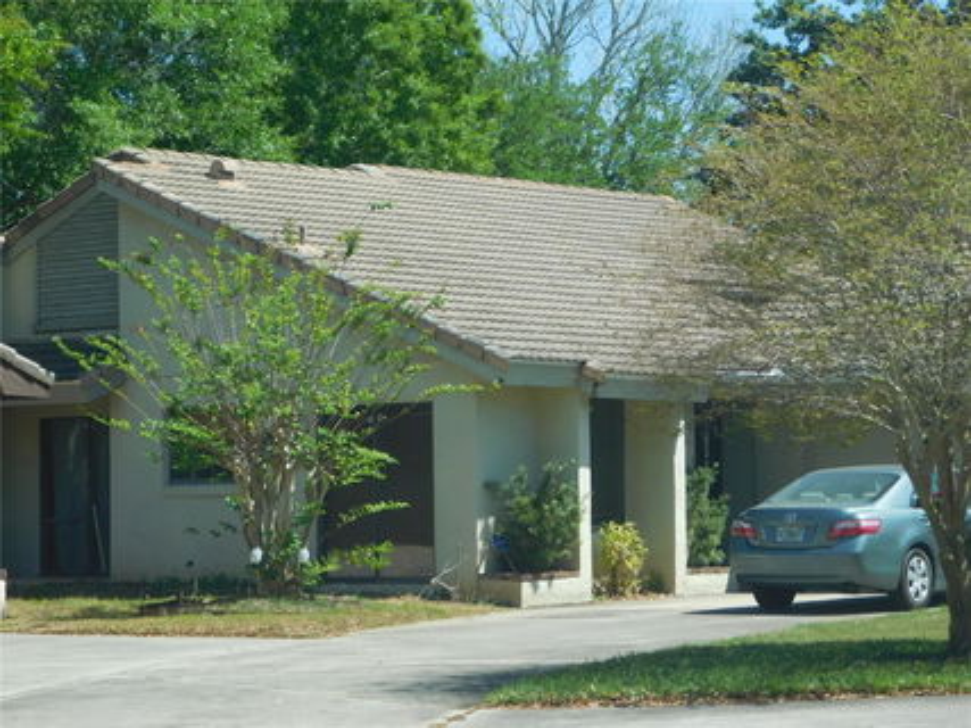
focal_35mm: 115
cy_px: 364
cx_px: 486
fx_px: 3225
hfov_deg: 17.1
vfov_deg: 12.9
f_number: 4.8
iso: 125
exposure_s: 1/400
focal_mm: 20.3
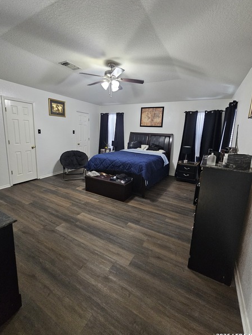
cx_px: 125
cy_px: 158
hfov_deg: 85.7
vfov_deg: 101.9
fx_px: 136
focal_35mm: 14
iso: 640
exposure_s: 1/30
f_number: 2.2
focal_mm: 2.2
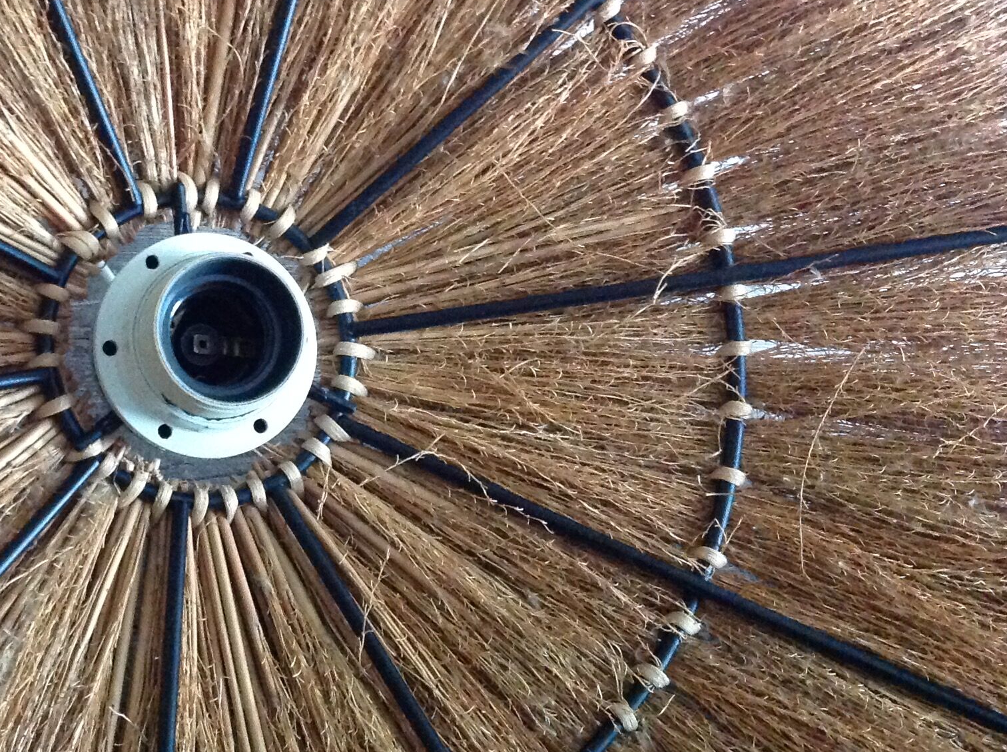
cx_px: 165
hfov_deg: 31.2
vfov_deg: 24.3
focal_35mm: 60
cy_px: 316
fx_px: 1743
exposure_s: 1/15
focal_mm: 4.28
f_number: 2.4
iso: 640
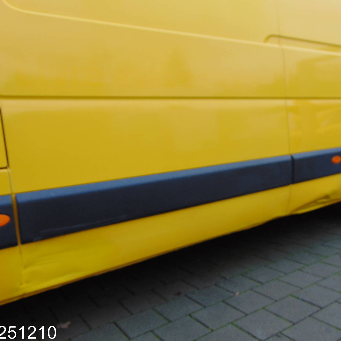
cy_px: 173
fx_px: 334
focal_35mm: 30
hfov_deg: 53.3
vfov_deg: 54.0
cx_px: 218
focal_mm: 4.5
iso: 80
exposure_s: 1/30
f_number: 3
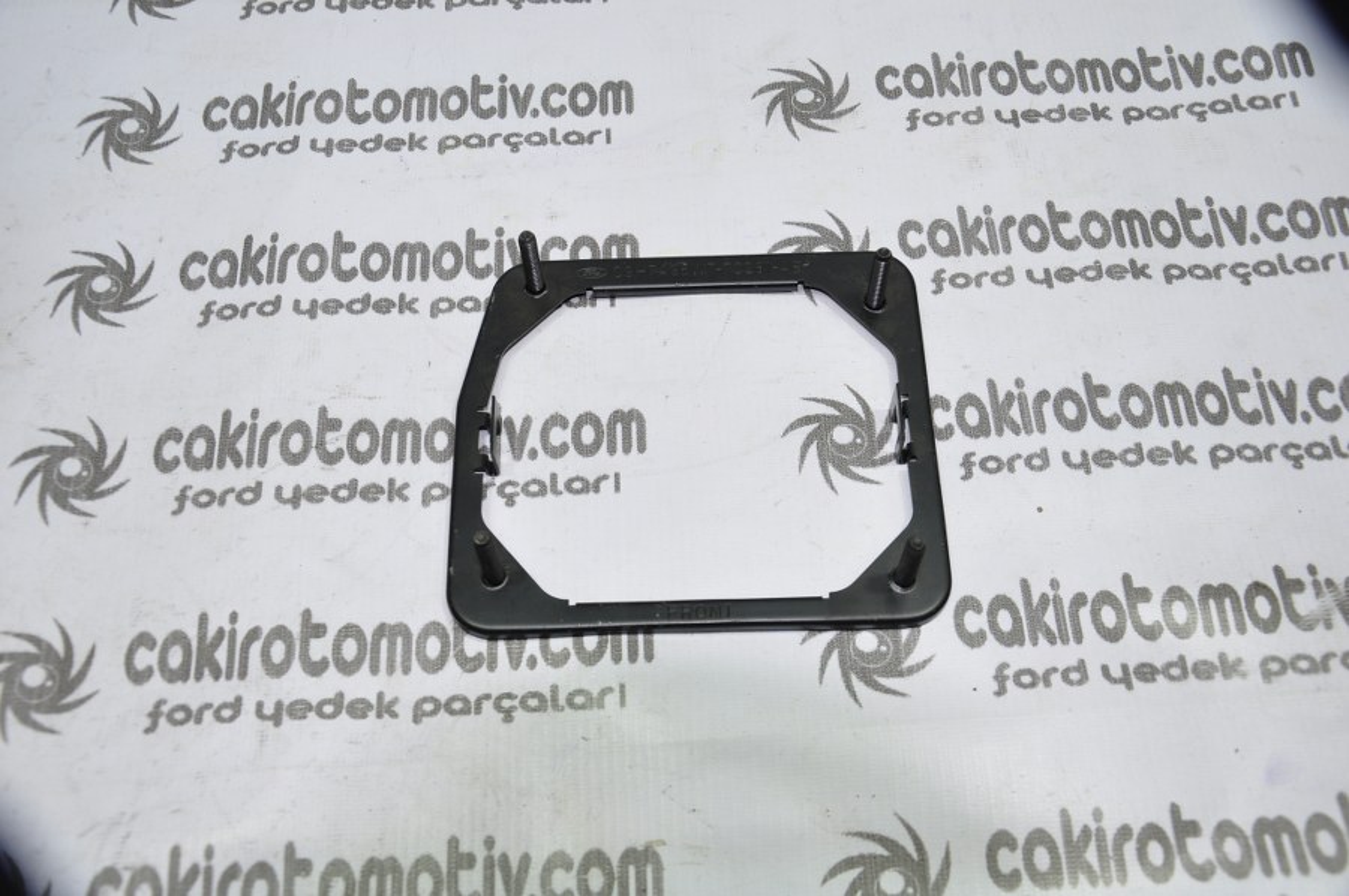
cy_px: 448
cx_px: 674
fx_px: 1404
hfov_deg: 51.3
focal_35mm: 38
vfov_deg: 35.4
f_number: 5
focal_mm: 25
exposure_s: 1/40
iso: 200
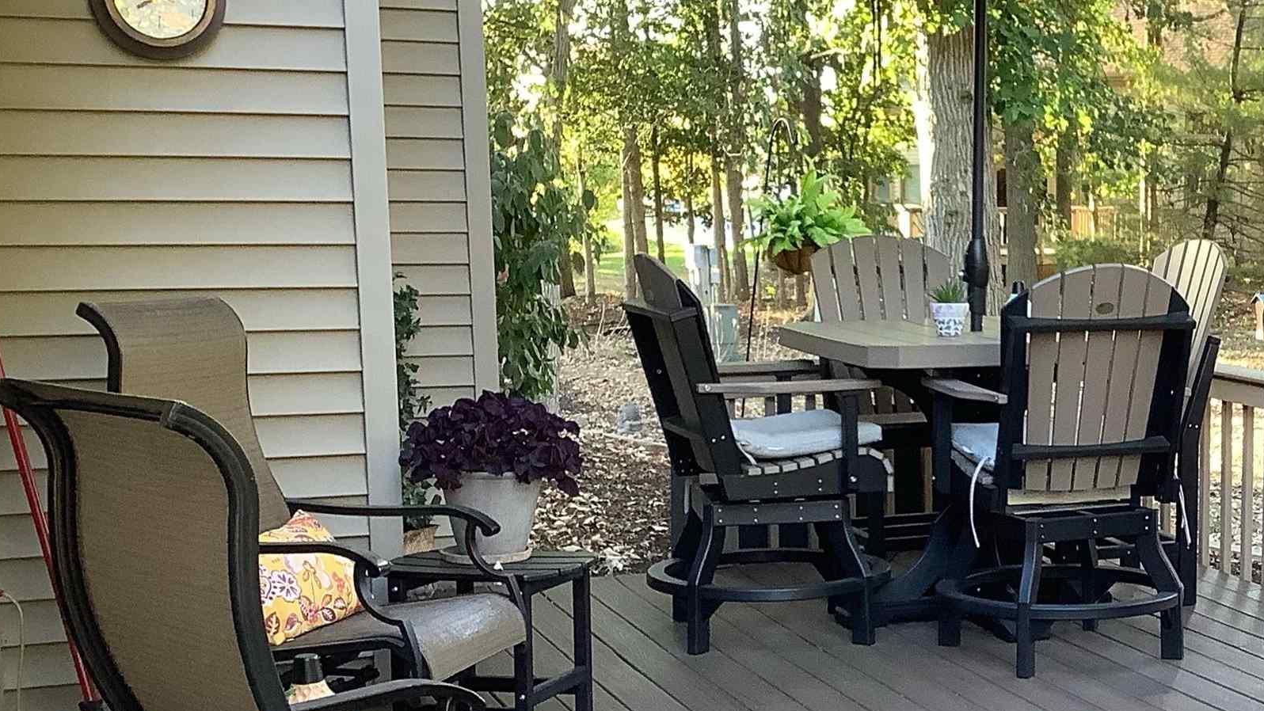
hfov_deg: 30.9
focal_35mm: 65
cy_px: 494
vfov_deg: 18.5
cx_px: 1133
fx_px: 2179
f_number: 2.4
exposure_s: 1/60
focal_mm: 3.3
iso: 64
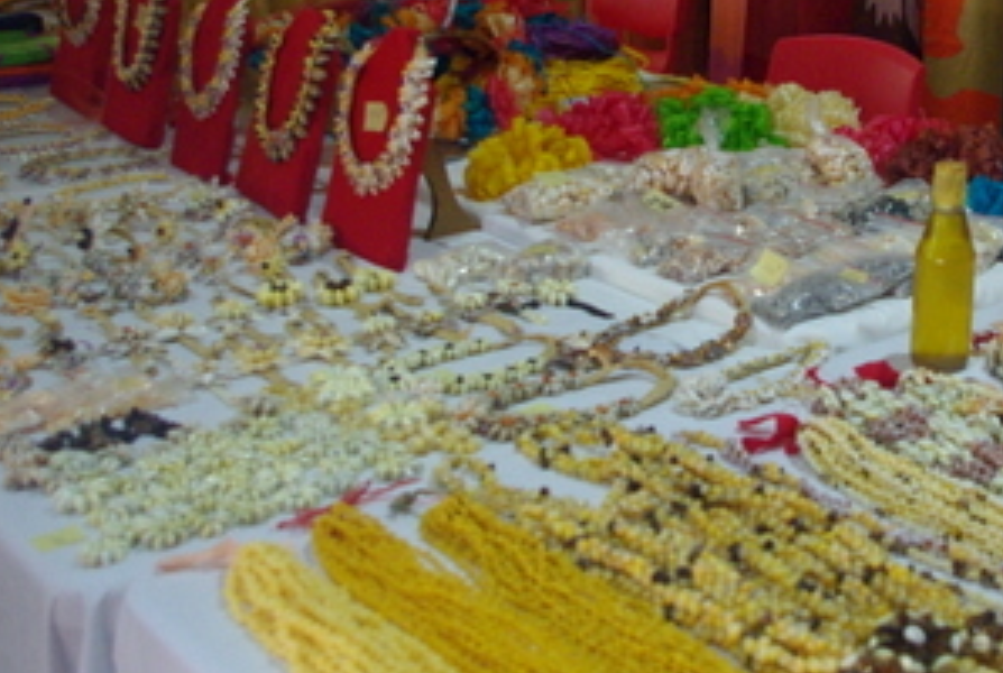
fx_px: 1619
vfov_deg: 23.4
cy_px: 237
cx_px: 811
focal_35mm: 58
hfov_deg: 33.4
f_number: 3.5
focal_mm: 18
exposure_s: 1/60
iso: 800
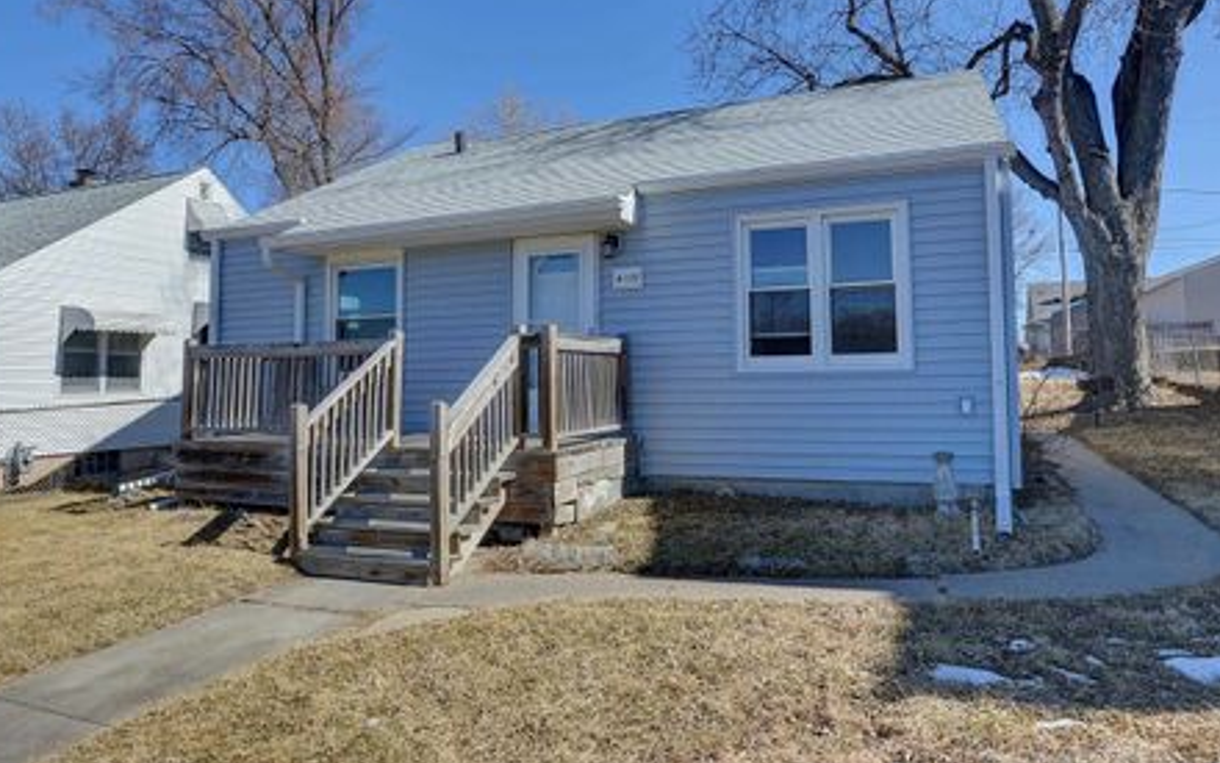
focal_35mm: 22
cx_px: 610
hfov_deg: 79.7
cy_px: 337
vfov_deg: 54.9
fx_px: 731
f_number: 16
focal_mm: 19
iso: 125
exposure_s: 1/60
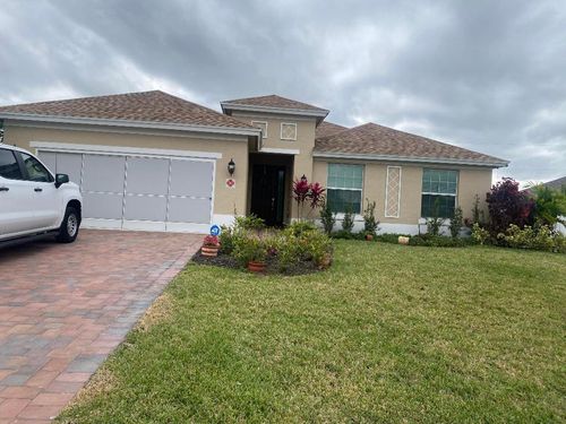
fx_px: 425
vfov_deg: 53.1
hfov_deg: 67.3
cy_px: 212
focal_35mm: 26
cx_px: 283
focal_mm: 4.25
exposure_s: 1/2410
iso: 32
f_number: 1.8
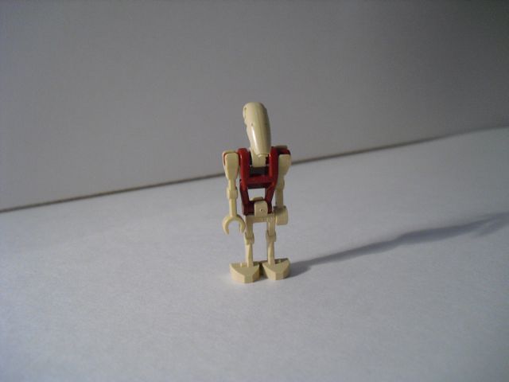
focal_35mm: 36
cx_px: 254
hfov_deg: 51.4
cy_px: 191
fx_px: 529
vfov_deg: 39.7
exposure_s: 1/80
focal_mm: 6.3
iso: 400
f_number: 3.1
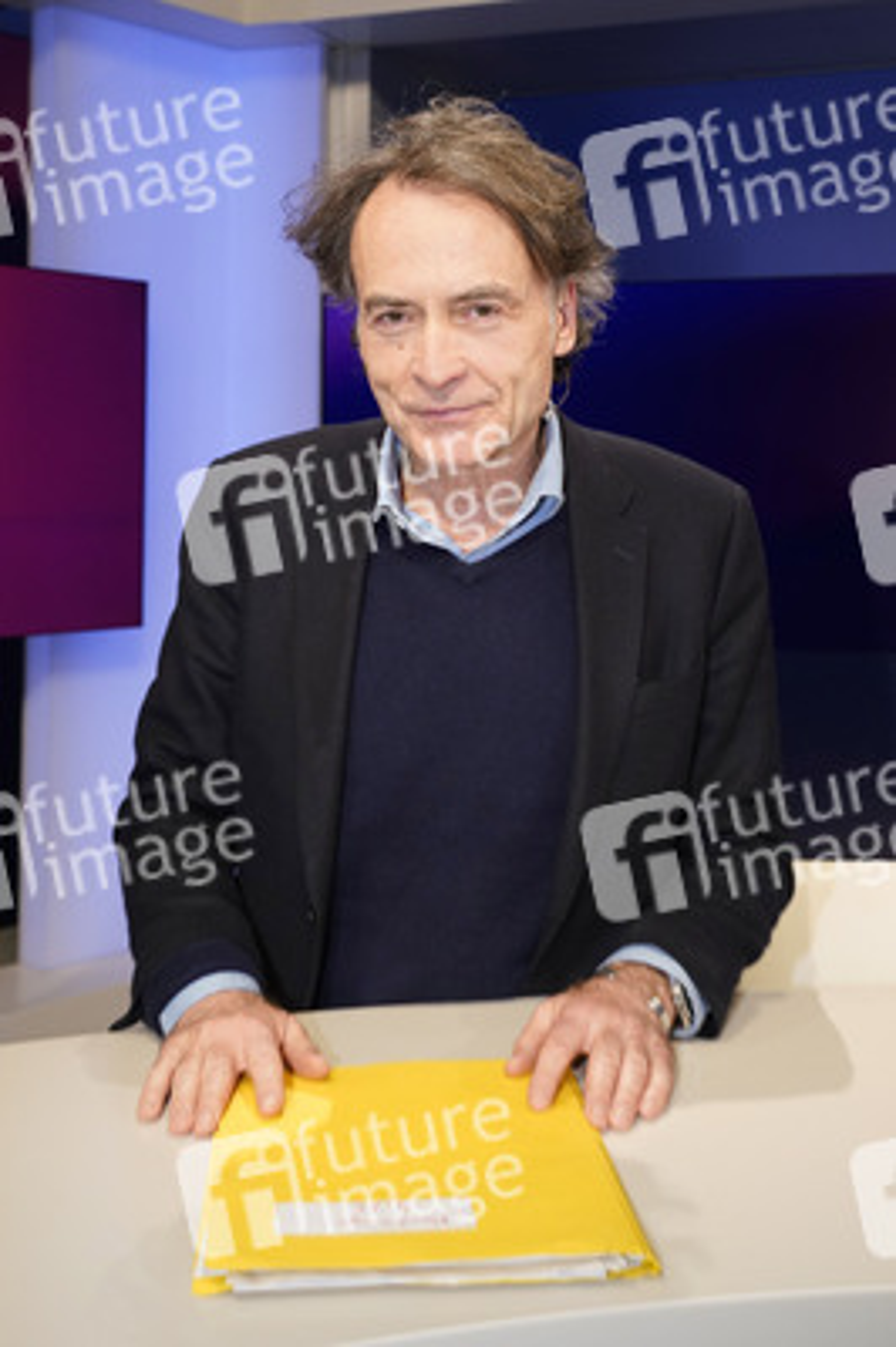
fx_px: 1234
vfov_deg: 57.3
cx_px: 448
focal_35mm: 33
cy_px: 674
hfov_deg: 39.9
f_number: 5.6
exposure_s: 1/125
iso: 2000
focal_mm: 33
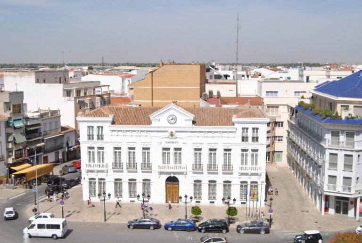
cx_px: 181
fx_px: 454
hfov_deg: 43.5
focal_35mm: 45
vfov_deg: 30.0
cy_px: 122
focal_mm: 30
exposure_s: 1/4000
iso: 800
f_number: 7.1
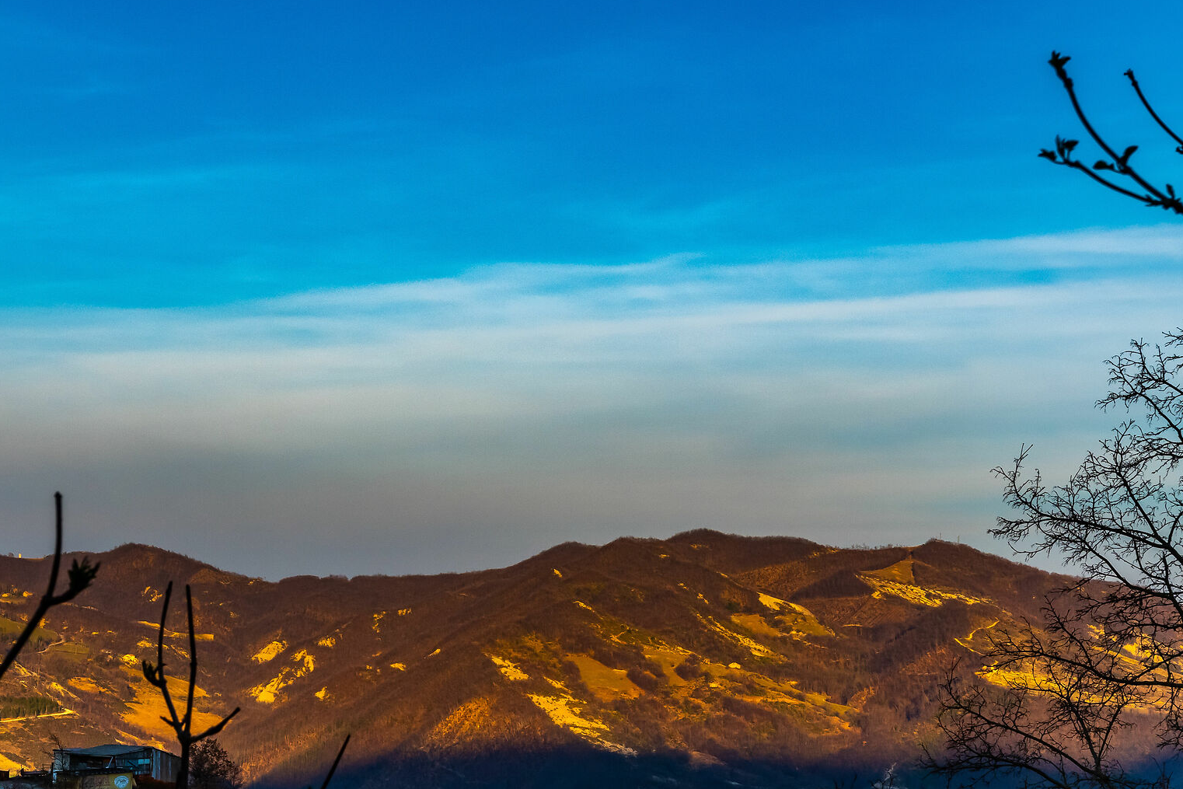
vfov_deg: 16.6
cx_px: 608
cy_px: 598
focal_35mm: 82
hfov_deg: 24.8
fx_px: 2695
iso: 400
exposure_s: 1/250
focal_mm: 35
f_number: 16
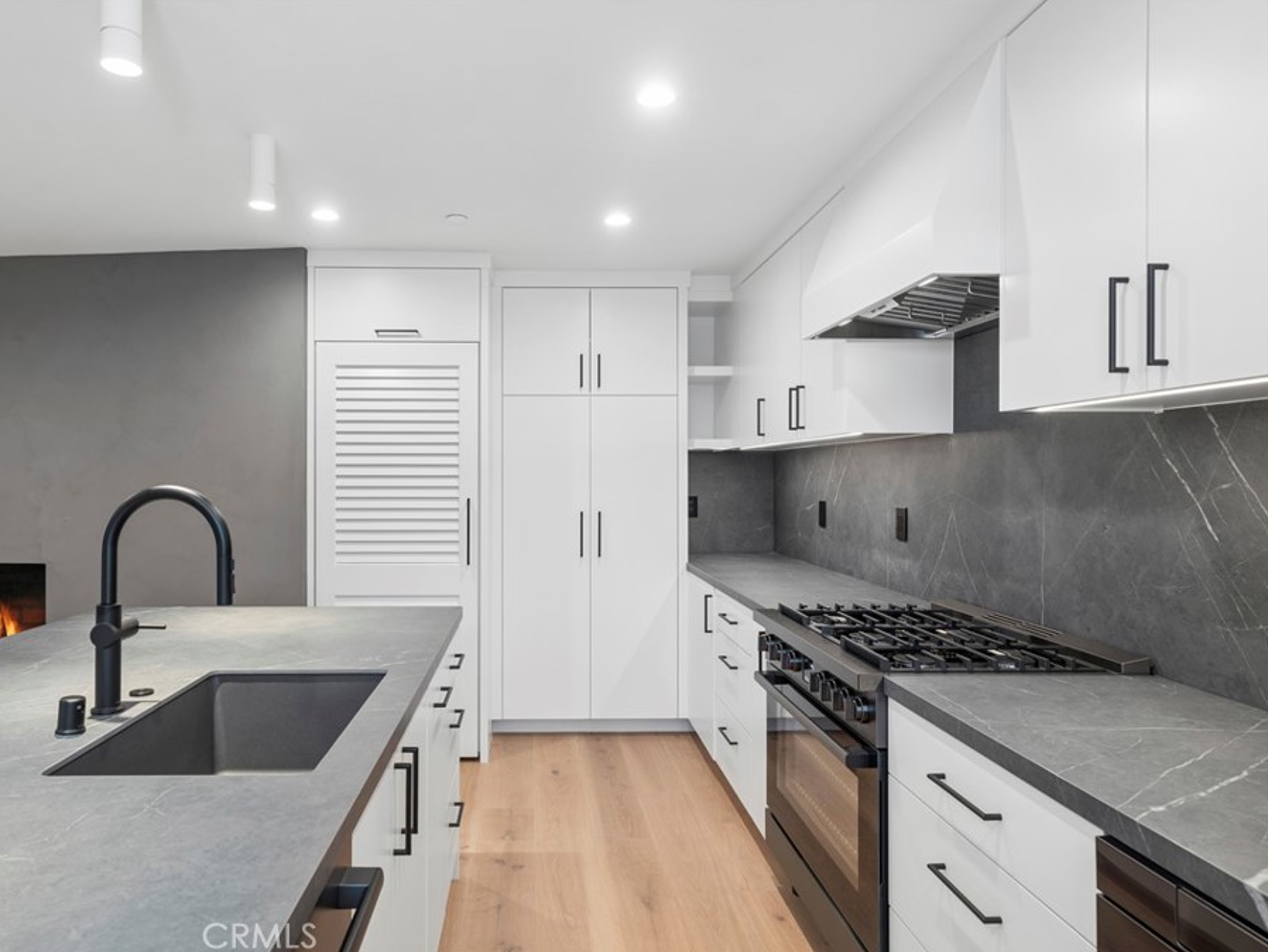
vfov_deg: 58.9
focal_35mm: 23
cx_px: 549
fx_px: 843
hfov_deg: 73.6
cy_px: 475
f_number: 9
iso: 160
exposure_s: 1/6
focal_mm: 21
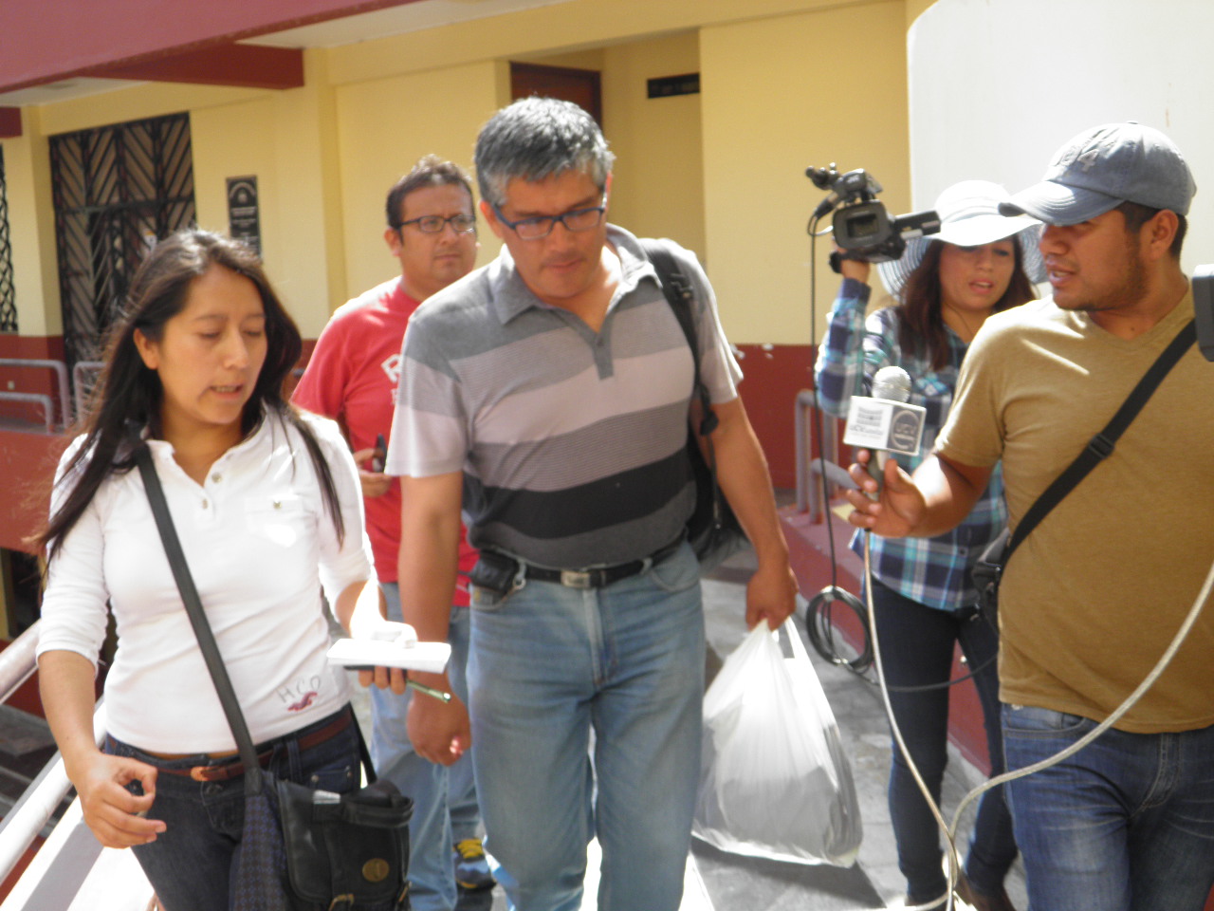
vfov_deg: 36.8
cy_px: 456
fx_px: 1368
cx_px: 607
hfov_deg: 47.9
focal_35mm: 39
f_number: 3.6
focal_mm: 7.1
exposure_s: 1/160
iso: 50
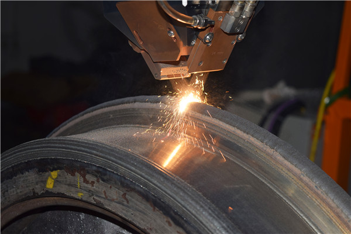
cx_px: 176
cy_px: 117
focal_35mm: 82
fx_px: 804
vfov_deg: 16.6
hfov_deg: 24.6
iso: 100
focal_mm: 55
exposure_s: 1/200
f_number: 6.3
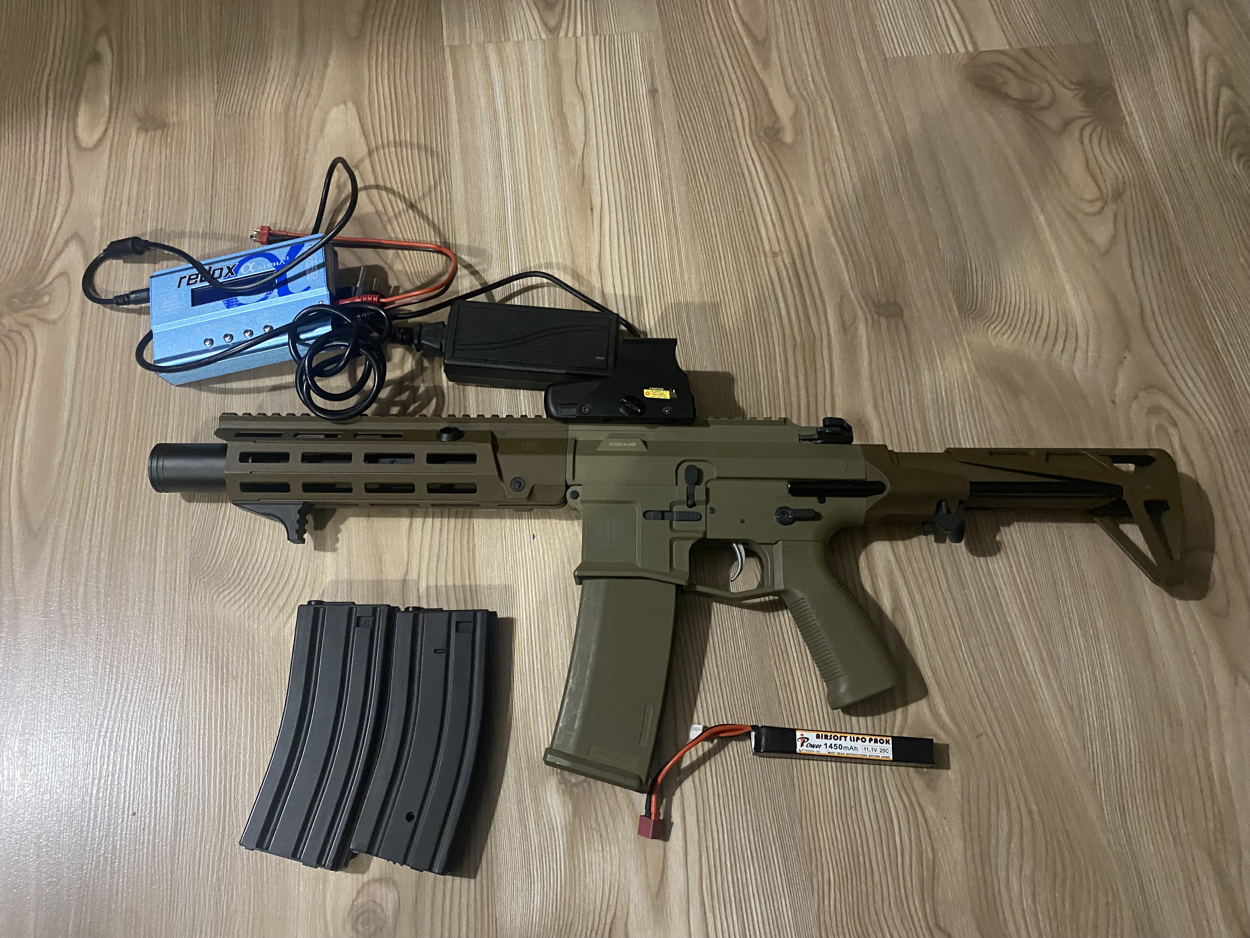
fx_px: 939
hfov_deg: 67.3
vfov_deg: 53.1
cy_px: 469
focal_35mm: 26
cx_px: 625
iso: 500
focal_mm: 4.25
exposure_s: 1/25
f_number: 1.8
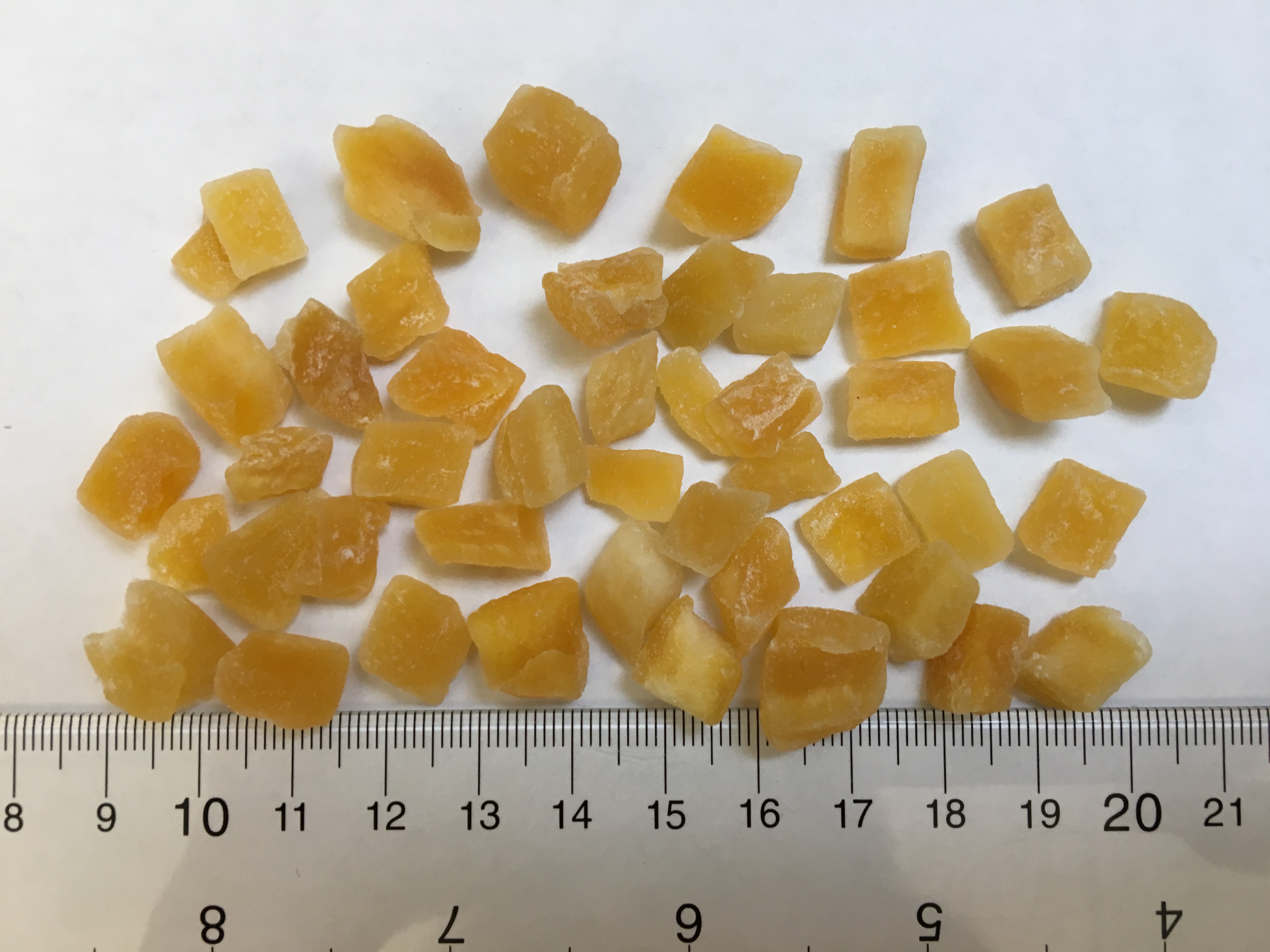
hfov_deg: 61.7
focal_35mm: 29
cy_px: 476
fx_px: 1064
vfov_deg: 48.2
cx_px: 635
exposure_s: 1/30
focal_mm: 4.15
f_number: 2.2
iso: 50
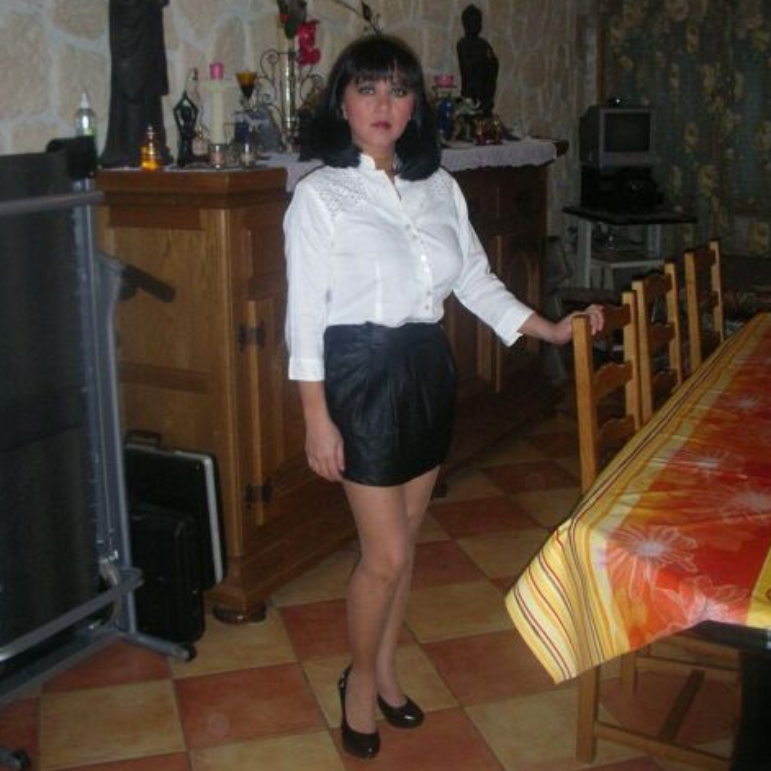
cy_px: 277
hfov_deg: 40.0
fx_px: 1058
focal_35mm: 42
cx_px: 381
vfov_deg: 39.7
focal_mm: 5.8
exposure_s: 1/60.1
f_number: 3
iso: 193
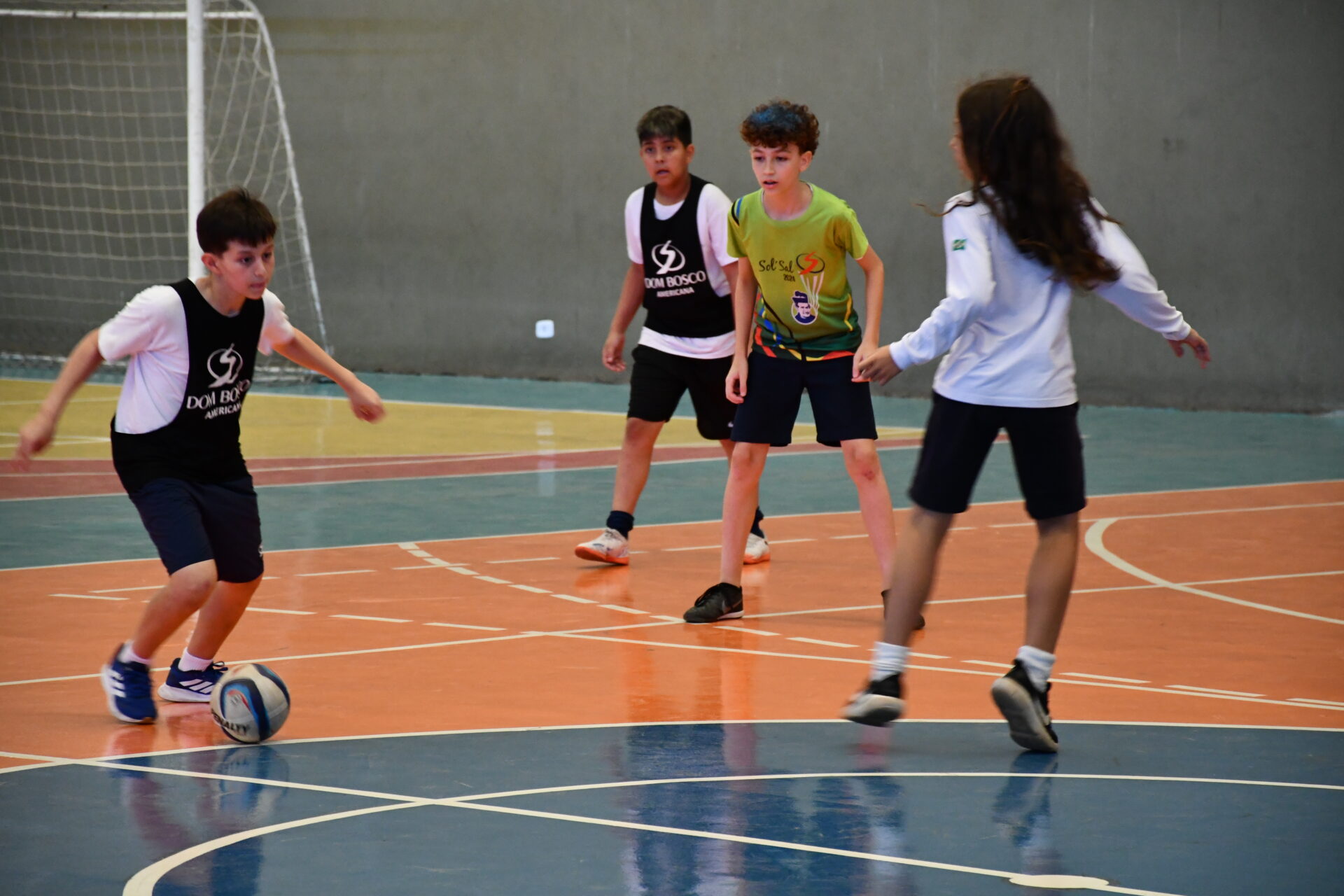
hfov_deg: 12.2
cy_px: 448
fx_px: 6272
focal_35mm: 168
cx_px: 672
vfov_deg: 8.2
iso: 3200
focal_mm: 112
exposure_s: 1/200
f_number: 5.6
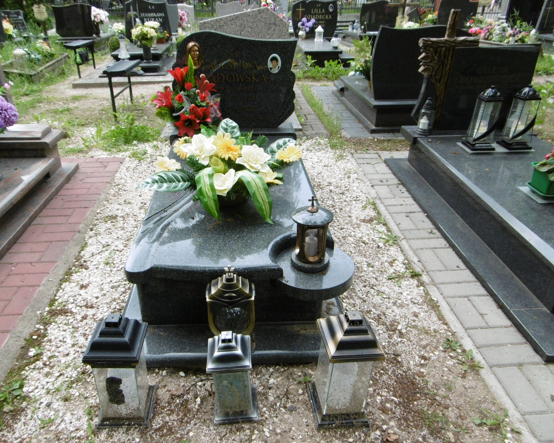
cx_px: 247
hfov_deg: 65.8
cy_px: 221
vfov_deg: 54.9
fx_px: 426
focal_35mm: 26
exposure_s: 1/250
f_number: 3.1
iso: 100
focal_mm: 4.3
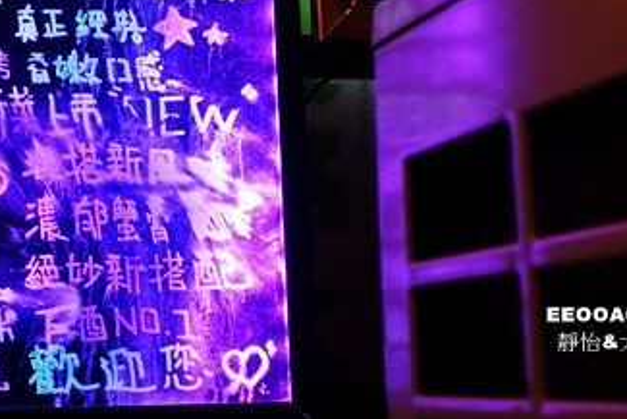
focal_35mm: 86
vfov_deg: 15.8
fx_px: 1498
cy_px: 59
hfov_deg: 23.3
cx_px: 127
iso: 500
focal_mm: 15.94
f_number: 2.8
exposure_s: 1/50
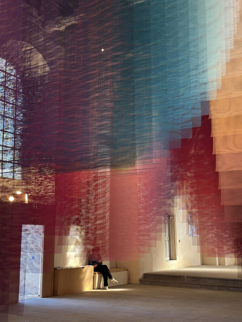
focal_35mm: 48
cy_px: 161
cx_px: 121
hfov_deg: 30.3
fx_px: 447
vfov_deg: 39.7
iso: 160
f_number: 1.78
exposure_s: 1/100
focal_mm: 6.86
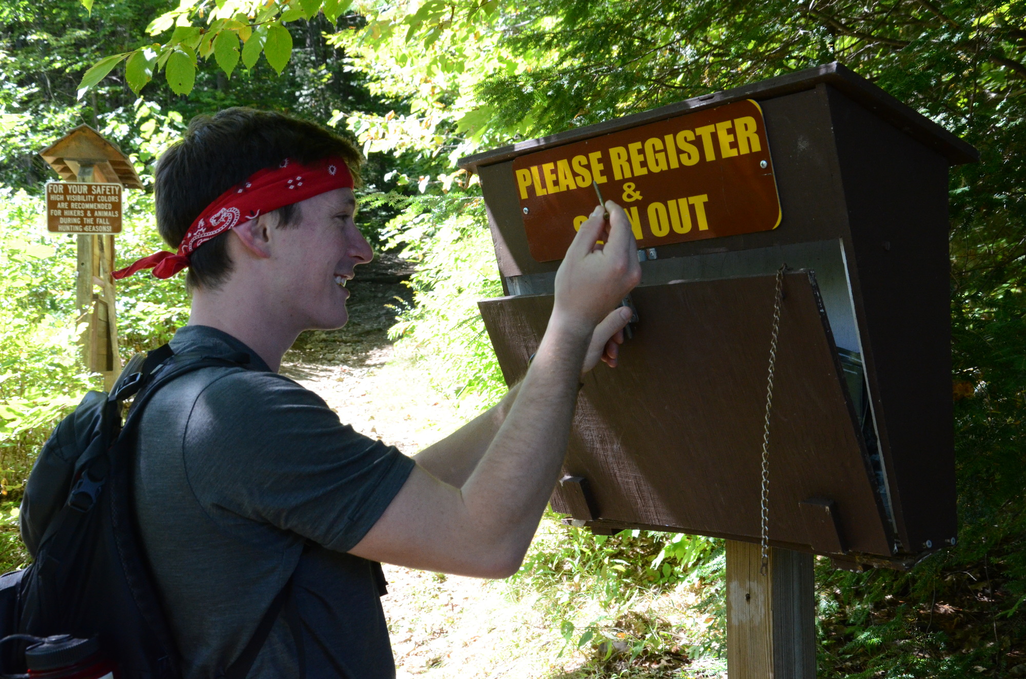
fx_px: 1280
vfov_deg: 29.7
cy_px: 340
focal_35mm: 45
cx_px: 513
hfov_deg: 43.7
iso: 1600
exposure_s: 1/320
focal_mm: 30
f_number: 9
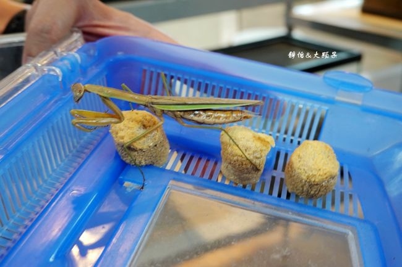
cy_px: 134
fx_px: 447
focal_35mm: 40
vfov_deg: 33.4
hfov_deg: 48.5
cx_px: 201
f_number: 4
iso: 800
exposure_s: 1/20
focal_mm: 14.99
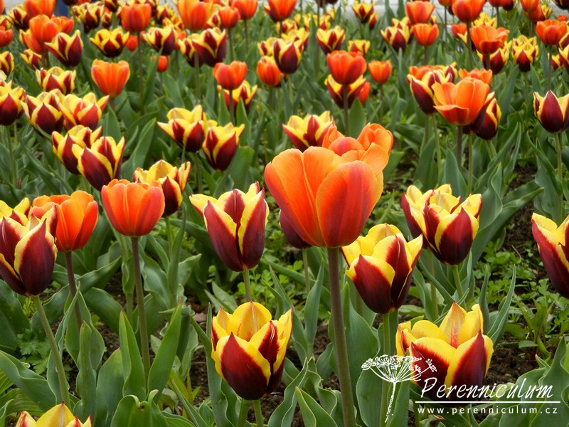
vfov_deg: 19.1
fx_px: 1266
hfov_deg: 25.3
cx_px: 284
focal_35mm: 77
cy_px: 214
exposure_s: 1/380
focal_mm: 13.9
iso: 160
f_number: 4.3
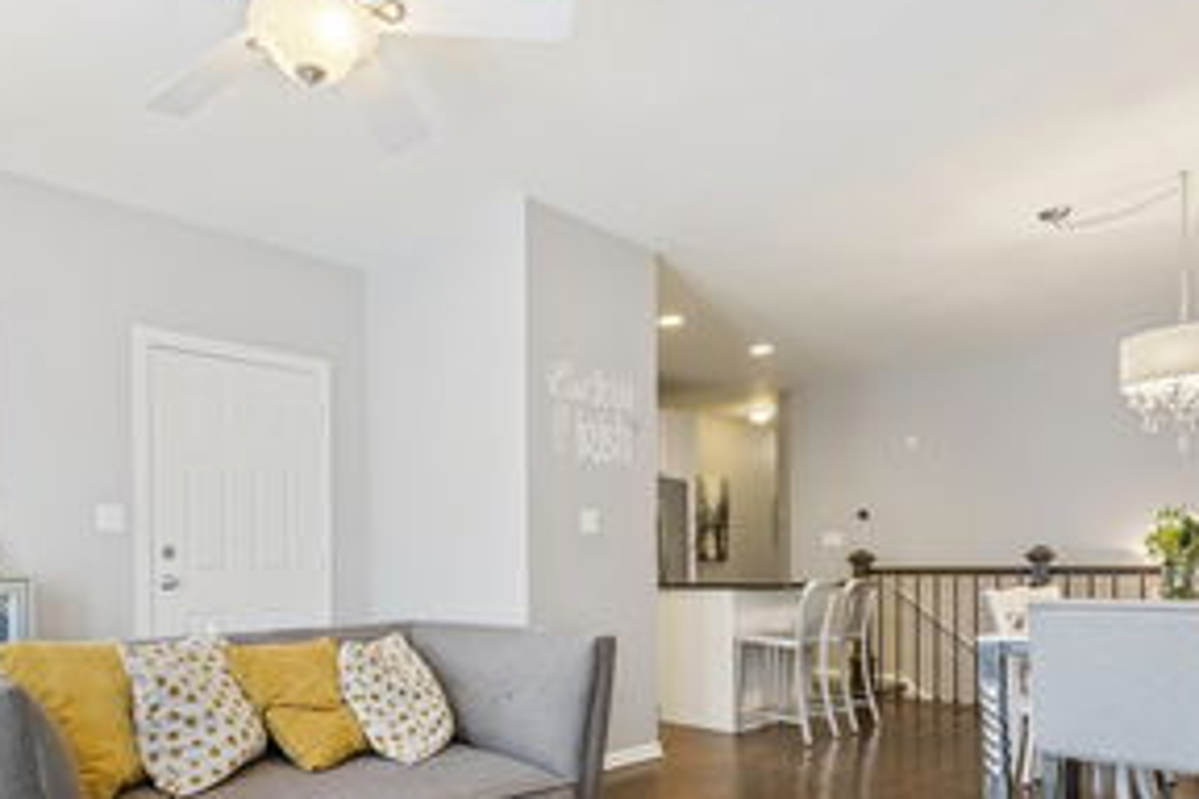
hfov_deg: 70.3
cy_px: 570
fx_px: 833
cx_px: 445
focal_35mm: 25
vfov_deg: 49.8
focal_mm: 15
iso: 200
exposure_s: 1/5
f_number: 8
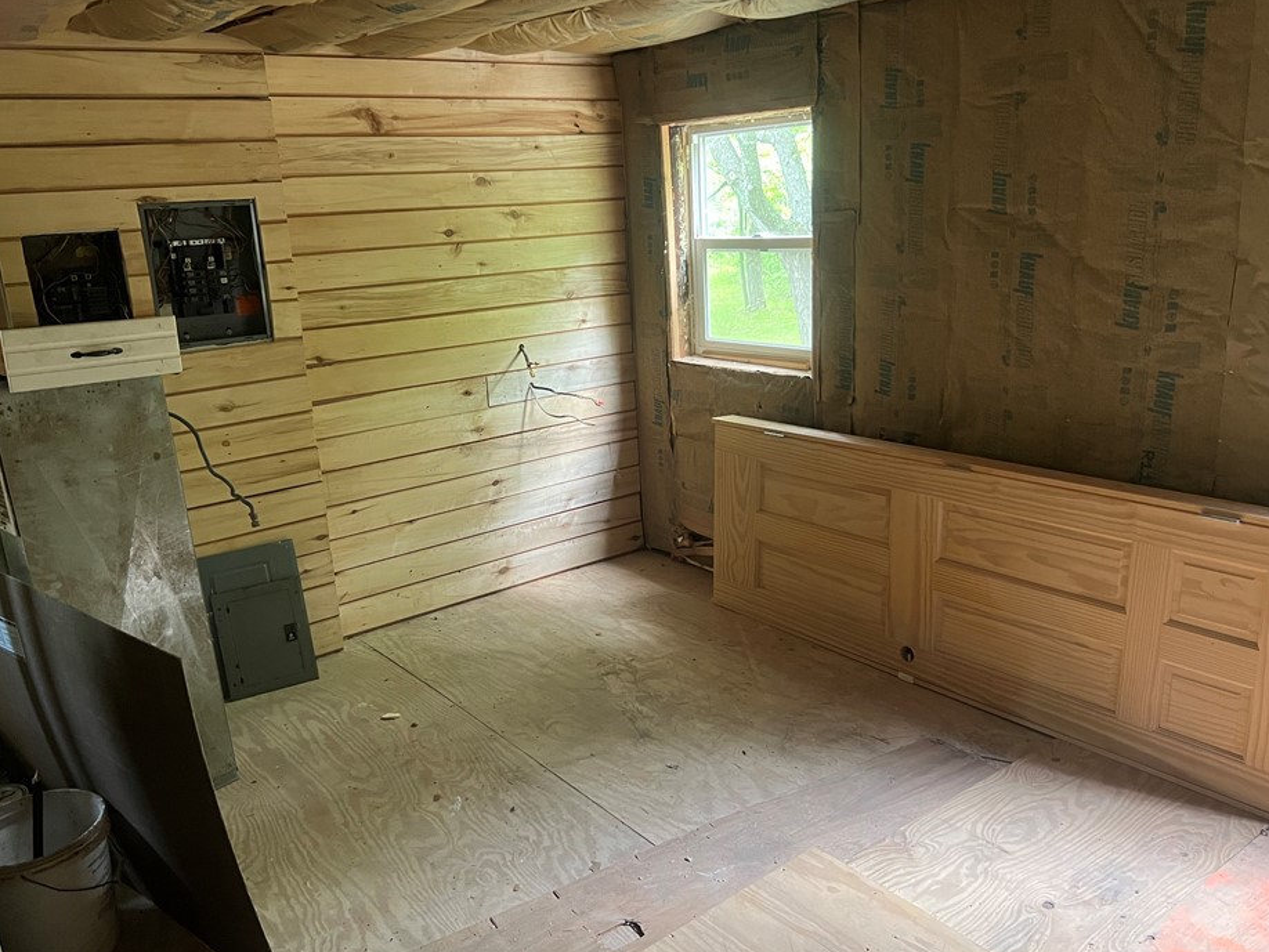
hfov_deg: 61.6
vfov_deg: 48.2
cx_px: 608
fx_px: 1063
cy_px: 479
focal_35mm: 29
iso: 400
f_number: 1.5
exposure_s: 1/60
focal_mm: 5.7
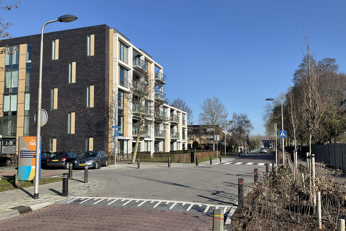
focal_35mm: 31
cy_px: 125
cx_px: 174
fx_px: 298
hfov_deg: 60.3
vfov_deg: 42.3
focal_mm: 3
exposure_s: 1/1786
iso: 16
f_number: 1.8
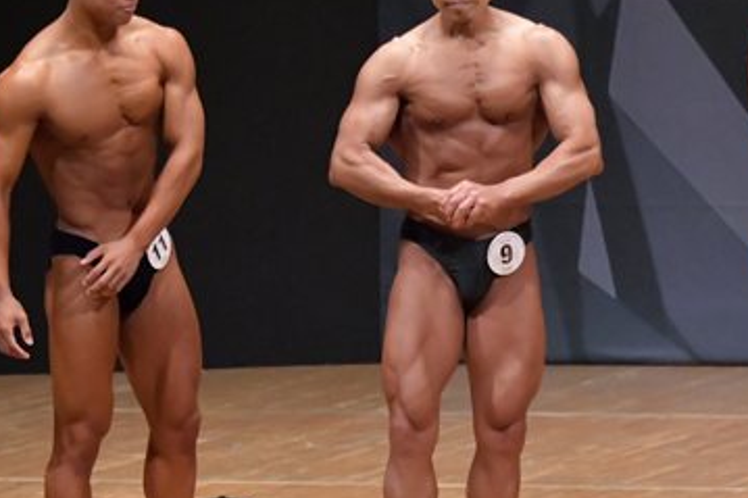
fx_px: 9719
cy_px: 346
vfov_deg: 2.9
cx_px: 349
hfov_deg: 4.4
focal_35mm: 468
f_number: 5.6
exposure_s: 1/400
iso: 8000
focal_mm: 145
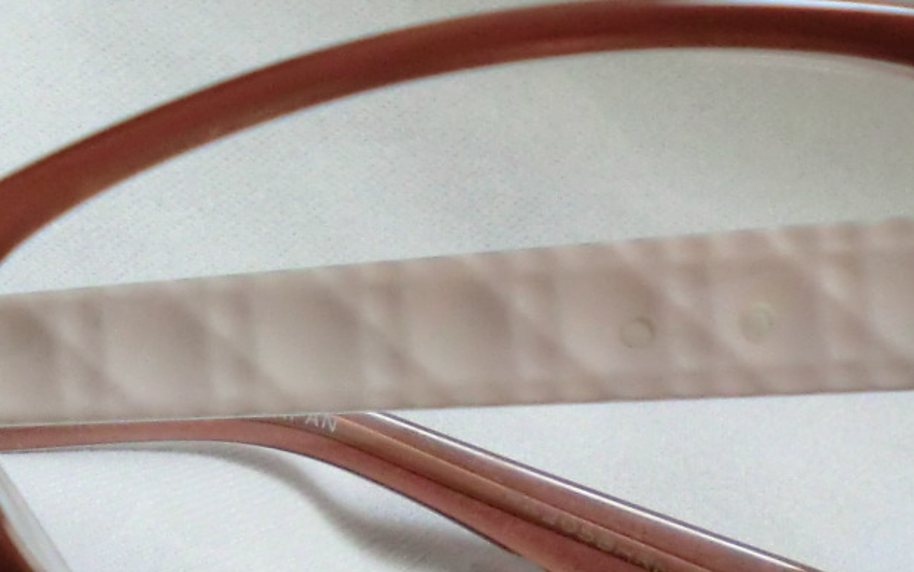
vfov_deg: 11.6
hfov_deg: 17.7
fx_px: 2791
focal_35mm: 112
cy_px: 485
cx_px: -180
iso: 200
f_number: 3.5
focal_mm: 5.8
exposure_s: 1/60
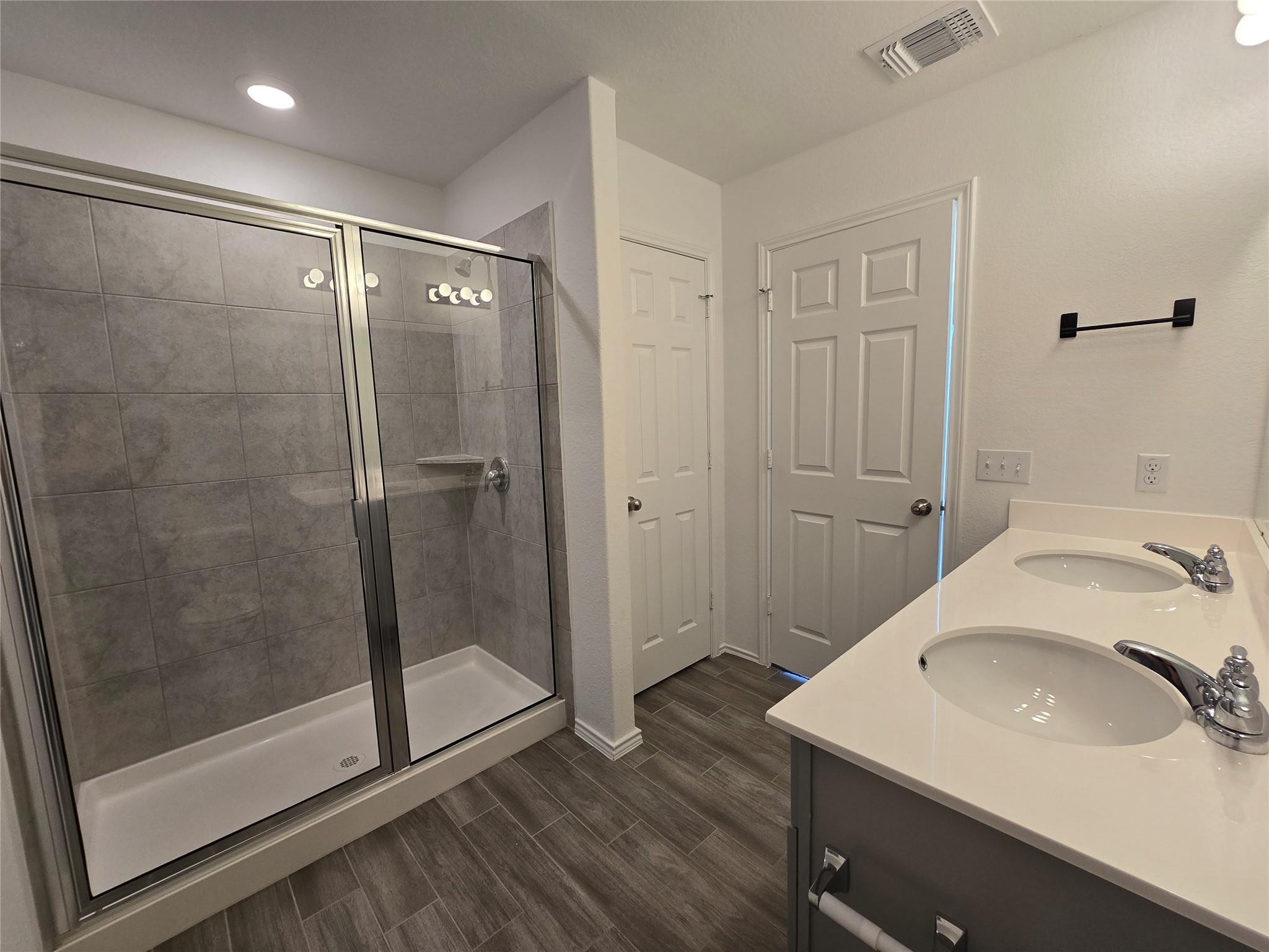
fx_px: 477
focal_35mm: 13
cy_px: 476
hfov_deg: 106.2
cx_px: 634
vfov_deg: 89.9
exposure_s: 1/60
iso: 64
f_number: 2.2
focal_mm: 2.2
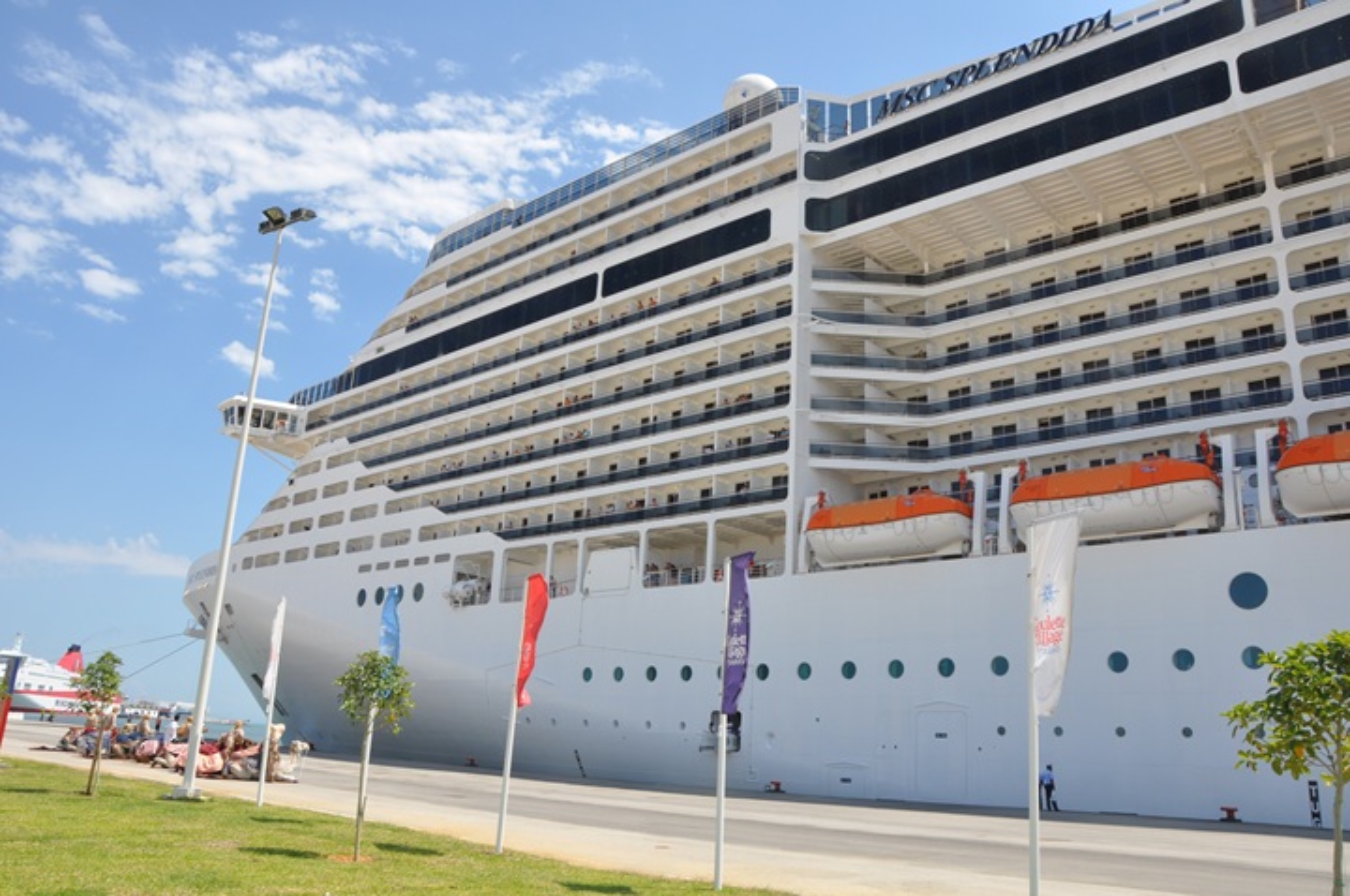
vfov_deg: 47.8
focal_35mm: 27
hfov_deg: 67.5
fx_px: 1011
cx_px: 675
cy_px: 448
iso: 200
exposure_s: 1/160
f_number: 13
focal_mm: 18
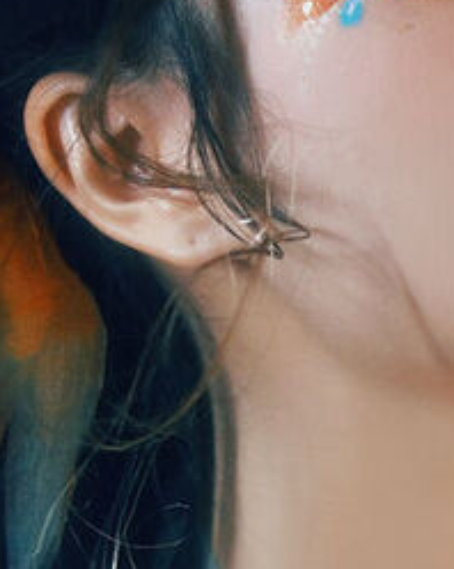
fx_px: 8425
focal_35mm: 501
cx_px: 608
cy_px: 469
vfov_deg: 3.9
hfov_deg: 3.1
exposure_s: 1/500
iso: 640
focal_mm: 56
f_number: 1.8
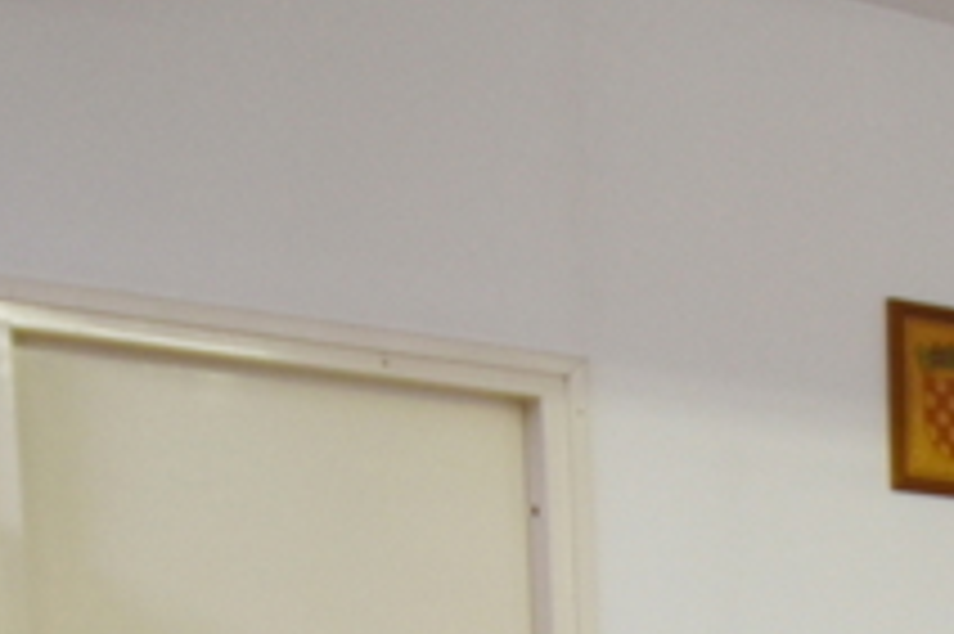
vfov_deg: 13.7
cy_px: 1264
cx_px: 1476
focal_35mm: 85
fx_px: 2251
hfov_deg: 20.2
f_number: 4.5
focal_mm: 10
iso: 125
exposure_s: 1/15
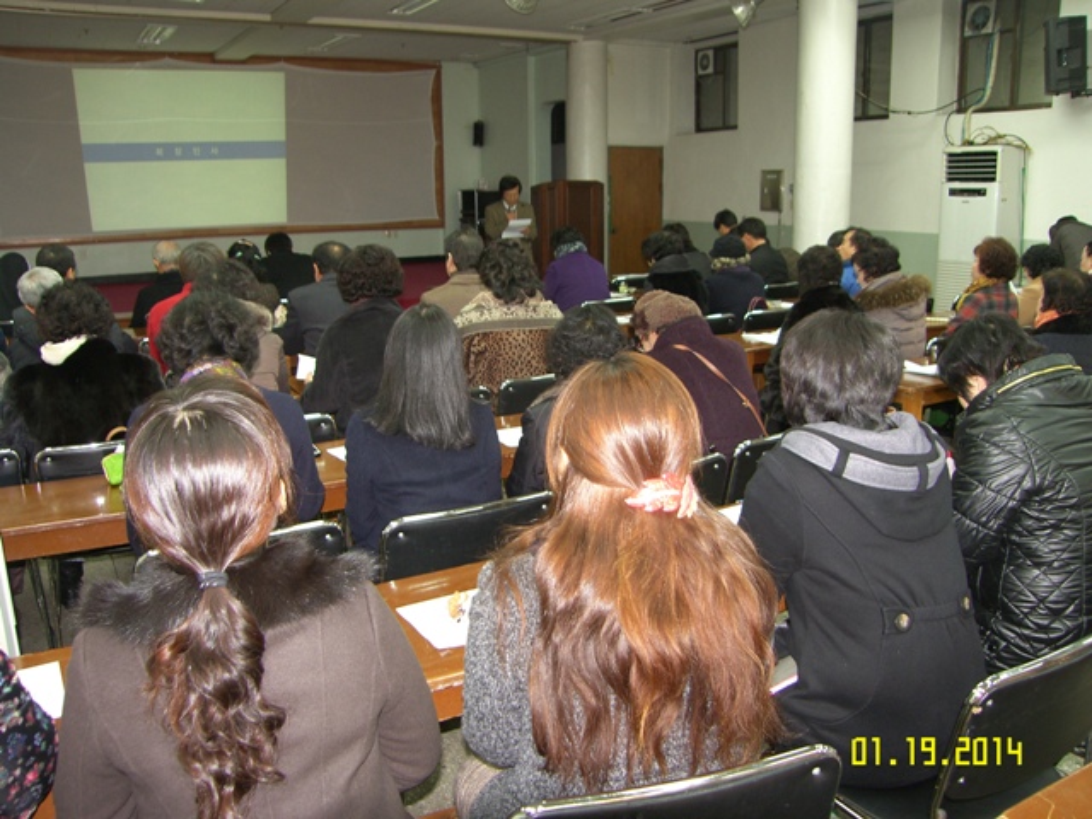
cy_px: 410
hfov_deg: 63.4
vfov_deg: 49.7
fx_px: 883
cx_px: 546
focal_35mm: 28
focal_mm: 7.4
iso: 100
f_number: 2.2
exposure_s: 1/30
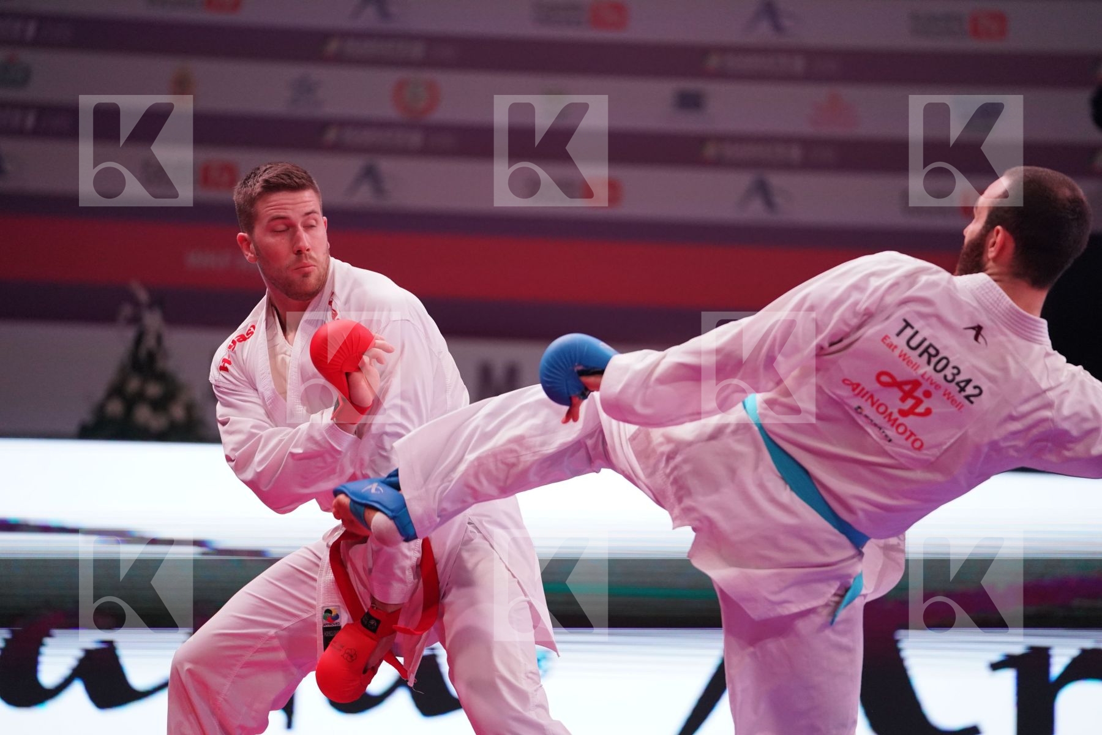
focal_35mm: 195
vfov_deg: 7.0
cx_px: 551
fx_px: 5969
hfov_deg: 10.5
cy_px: 368
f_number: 2.8
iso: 4000
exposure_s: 1/1000
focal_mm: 195
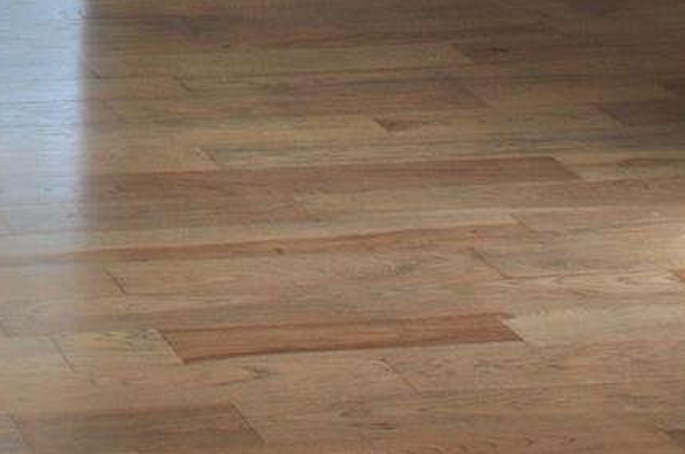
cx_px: -583
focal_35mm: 130
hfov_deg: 13.9
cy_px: -301
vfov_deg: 10.1
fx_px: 2470
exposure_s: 1/200
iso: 280
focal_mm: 18
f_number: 3.5
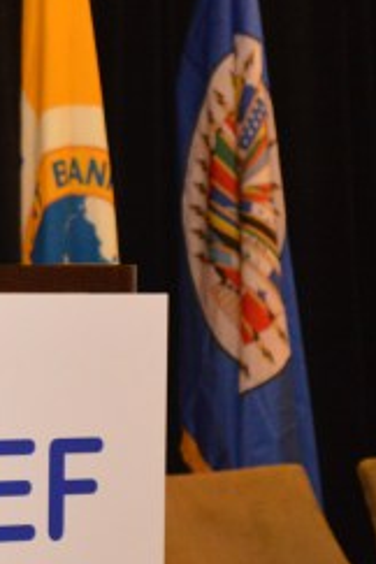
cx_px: -320
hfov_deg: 6.4
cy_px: 223
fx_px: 3258
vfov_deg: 9.9
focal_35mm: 208
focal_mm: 48
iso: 3200
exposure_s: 1/60
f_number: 5.6
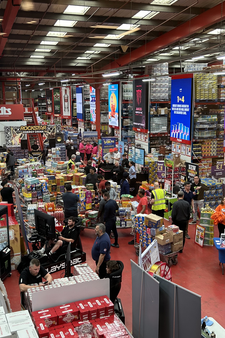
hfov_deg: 31.9
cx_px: 109
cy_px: 165
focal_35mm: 42
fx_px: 394
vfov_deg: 46.4
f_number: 1.5
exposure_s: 1/100
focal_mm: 5.7
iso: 80
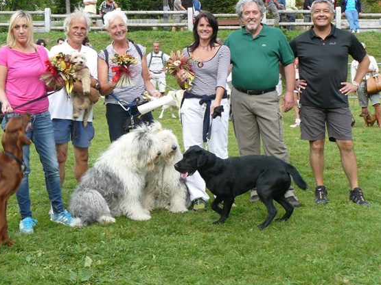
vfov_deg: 21.6
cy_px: 123
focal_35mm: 68
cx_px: 170
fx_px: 748
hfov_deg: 28.5
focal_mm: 9.8
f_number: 4
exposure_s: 1/100
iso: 100
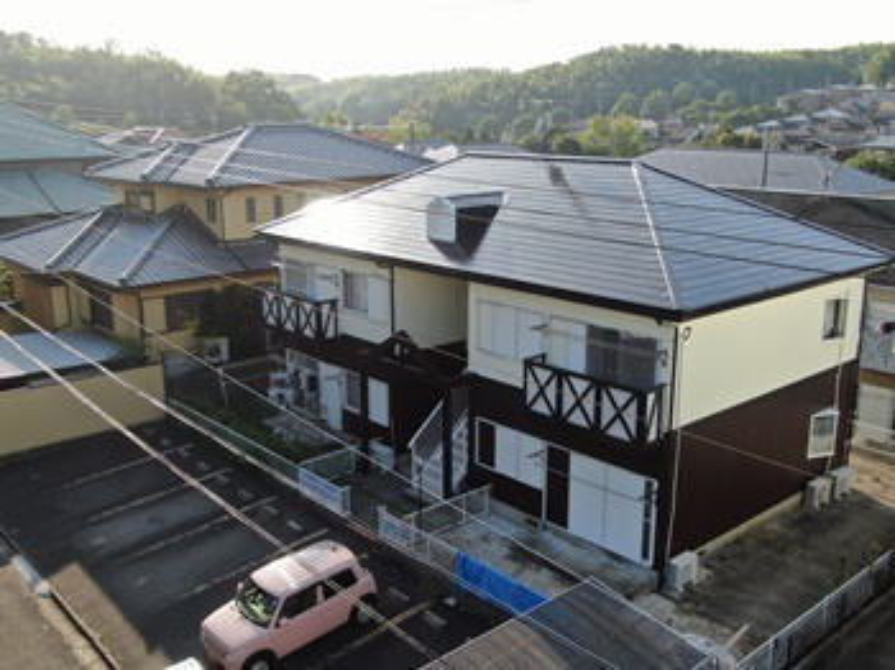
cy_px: 335
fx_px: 930
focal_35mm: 36
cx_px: 448
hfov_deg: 51.4
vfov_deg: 39.6
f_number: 3.3
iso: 100
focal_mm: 6.08
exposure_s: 1/500
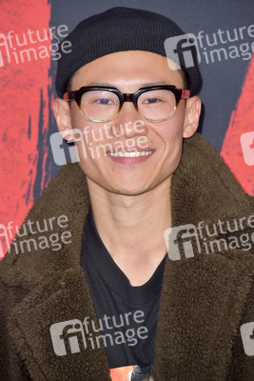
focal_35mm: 300
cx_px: 127
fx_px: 3172
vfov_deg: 6.9
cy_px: 190
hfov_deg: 4.6
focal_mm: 300
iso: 640
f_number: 7.1
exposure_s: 1/200
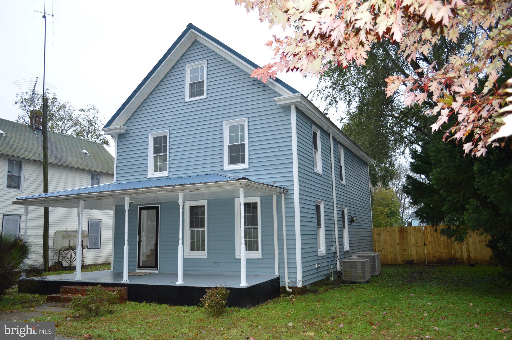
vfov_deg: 47.8
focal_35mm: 27
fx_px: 384
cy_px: 170
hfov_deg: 67.4
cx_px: 256
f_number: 4
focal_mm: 18
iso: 400
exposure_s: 1/80
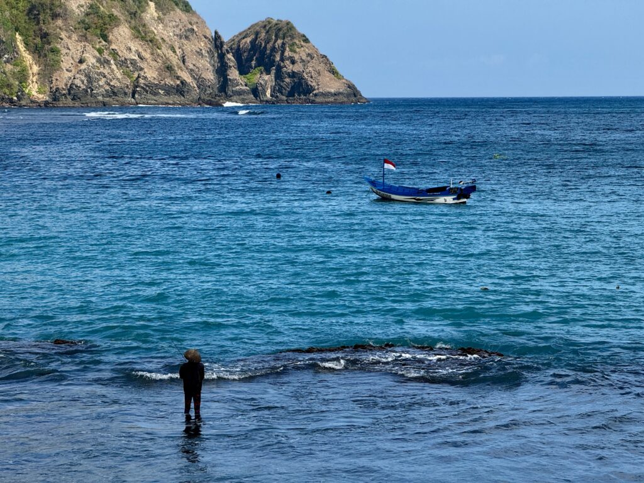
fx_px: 2232
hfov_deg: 16.4
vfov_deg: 12.3
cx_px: 322
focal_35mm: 120
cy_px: 242
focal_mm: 15.66
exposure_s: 1/1167
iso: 50
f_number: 2.8
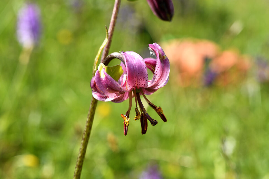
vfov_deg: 15.2
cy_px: 90
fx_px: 672
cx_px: 134
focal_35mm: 90
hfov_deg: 22.6
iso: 100
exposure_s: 1/100
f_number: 10
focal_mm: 60
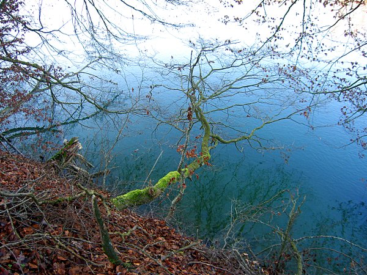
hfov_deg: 54.0
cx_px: 184
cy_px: 138
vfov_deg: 41.8
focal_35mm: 34
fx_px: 360
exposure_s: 1/60
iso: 100
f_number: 2.8
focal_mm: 5.6
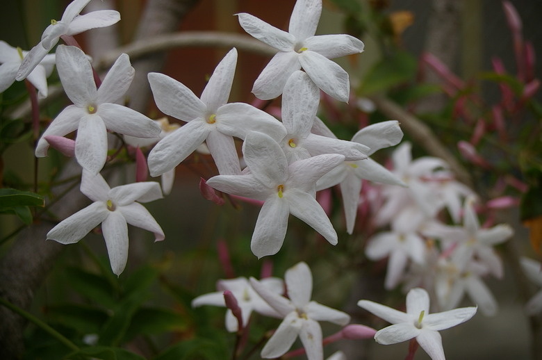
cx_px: 271
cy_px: 180
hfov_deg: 27.0
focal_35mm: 75
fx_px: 1128
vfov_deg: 18.1
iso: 200
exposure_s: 1/60
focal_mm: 50
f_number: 8
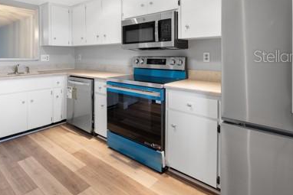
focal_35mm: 22
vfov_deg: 55.3
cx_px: 96
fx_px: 179
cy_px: 56
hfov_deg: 75.9
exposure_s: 1/2
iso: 250
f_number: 6.3
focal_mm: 14
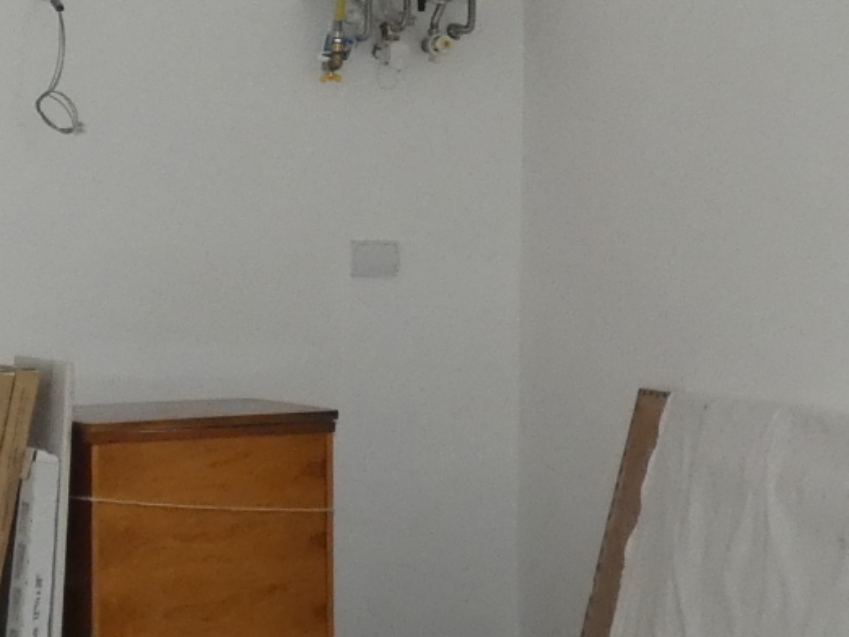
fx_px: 2405
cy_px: 208
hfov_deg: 20.0
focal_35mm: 98
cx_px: 460
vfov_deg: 15.1
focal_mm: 3.6
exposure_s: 1/60
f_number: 2.8
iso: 320
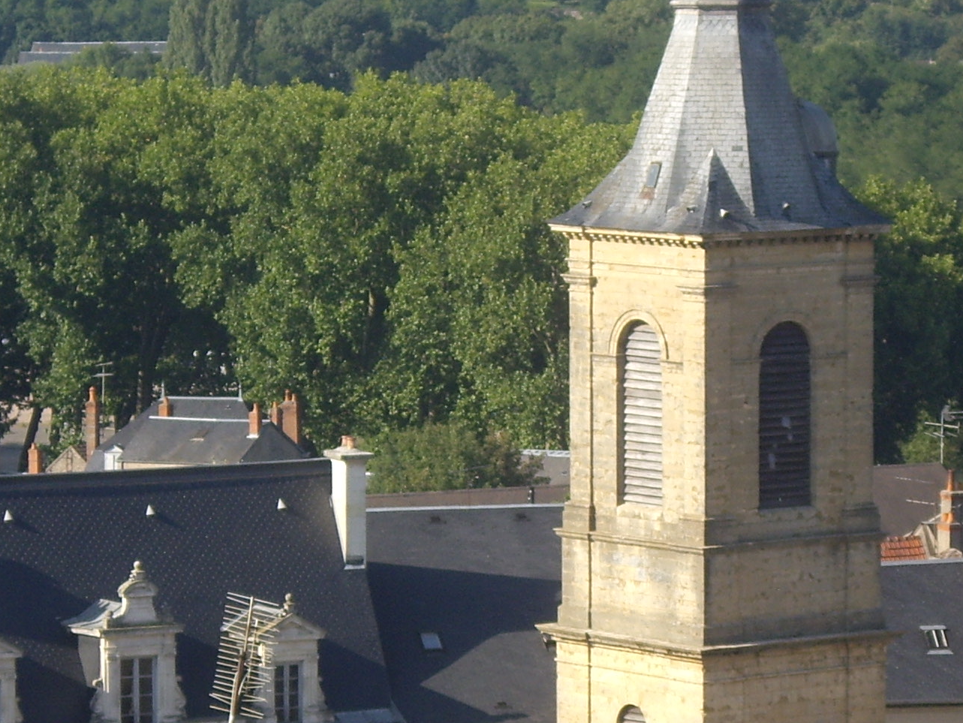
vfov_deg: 6.6
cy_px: 370
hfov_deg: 8.8
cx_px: 623
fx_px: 6261
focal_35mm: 225
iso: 50
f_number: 4.6
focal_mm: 15.3
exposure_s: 1/200
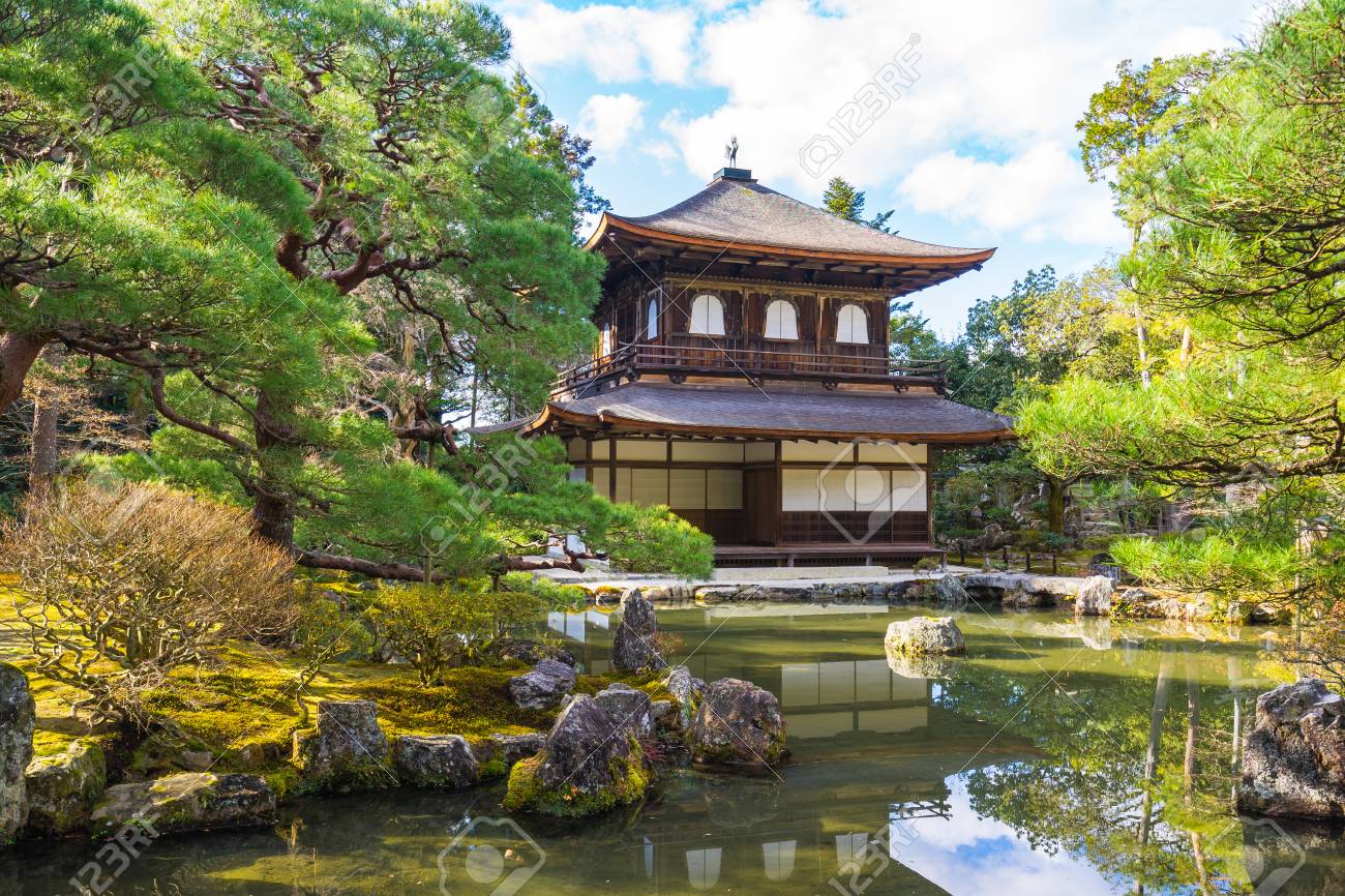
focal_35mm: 31
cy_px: 448
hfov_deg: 60.3
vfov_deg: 42.3
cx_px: 672
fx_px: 1158
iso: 100
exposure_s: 1/30
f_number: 9
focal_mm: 31
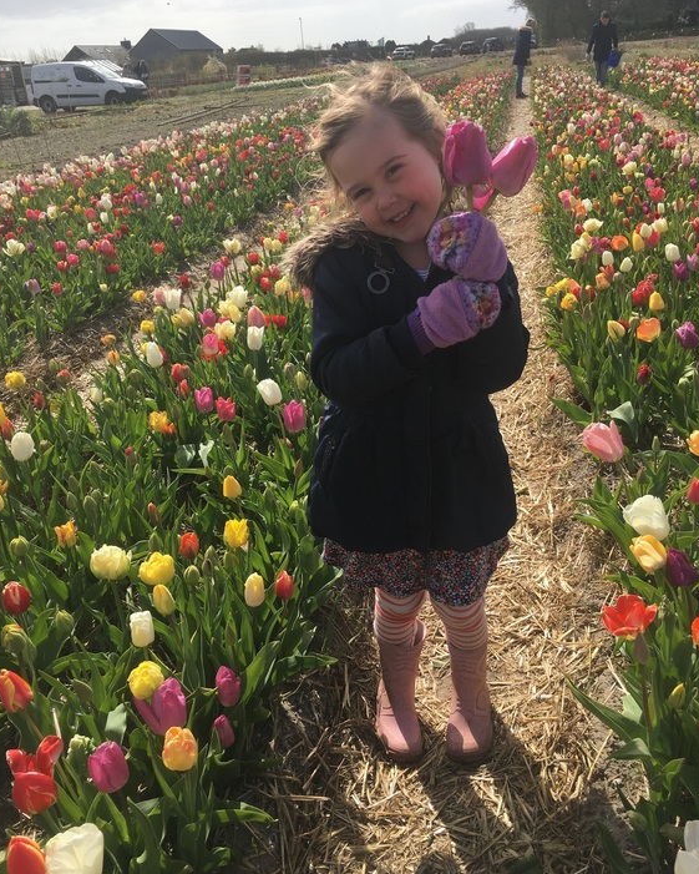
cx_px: 344
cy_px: 436
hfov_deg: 47.1
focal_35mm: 31
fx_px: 801
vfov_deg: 57.2
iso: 25
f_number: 2.2
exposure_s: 1/1479
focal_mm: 4.15
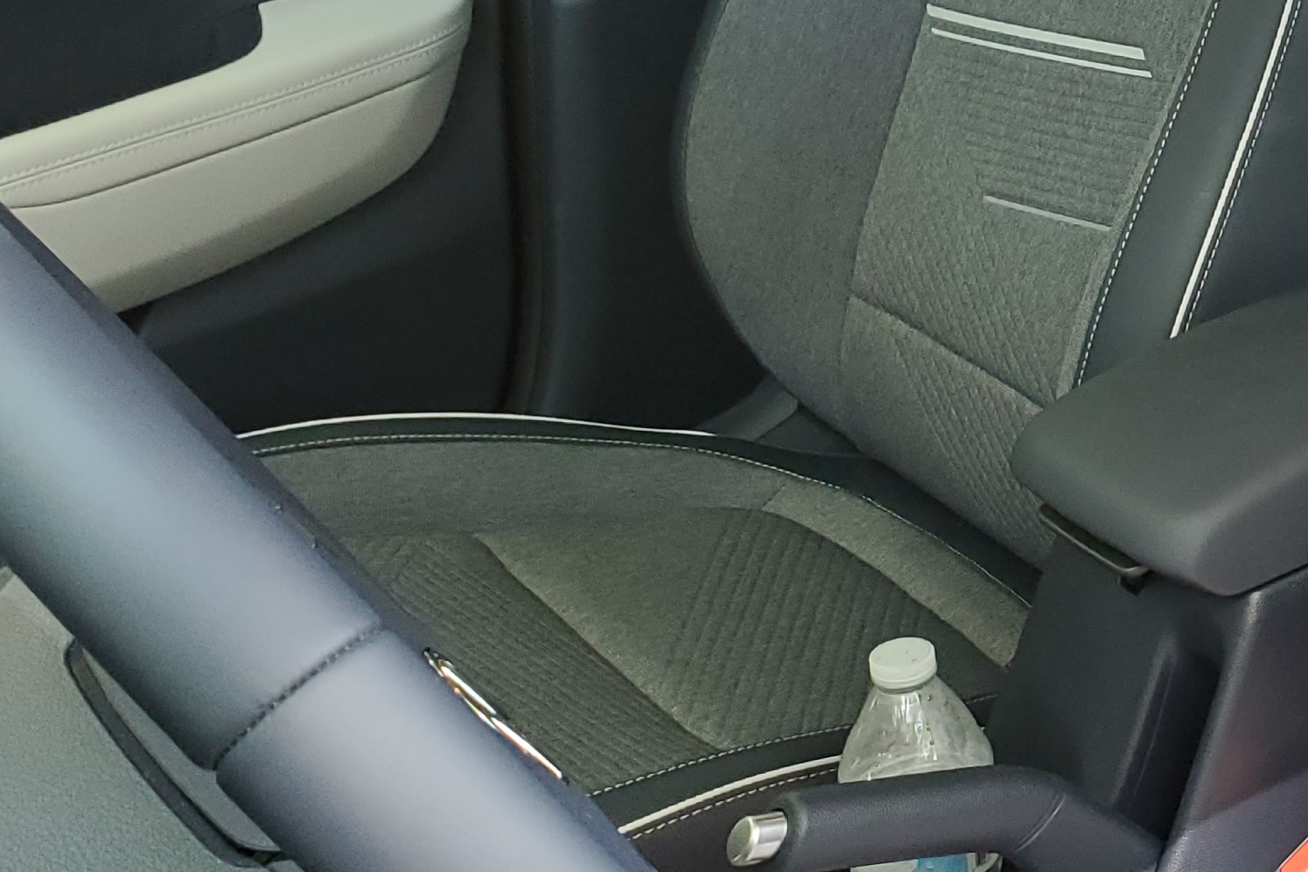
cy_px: 235
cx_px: 1551
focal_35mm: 73
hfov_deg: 25.1
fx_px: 2652
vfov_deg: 18.6
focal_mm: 4.3
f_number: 2.4
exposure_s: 1/100
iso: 200
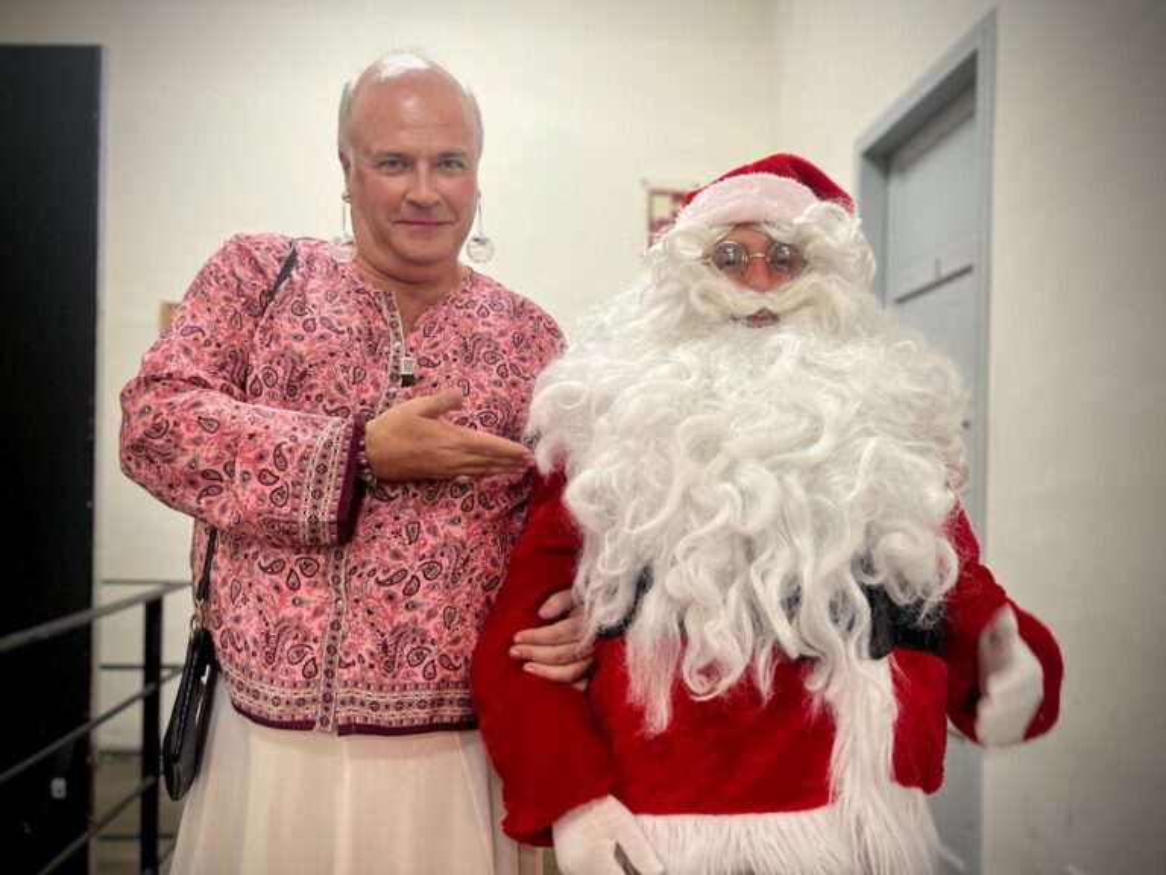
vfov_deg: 53.1
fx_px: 876
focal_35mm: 26
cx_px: 583
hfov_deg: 67.3
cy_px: 438
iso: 160
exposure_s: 1/50
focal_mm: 5.1
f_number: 1.6
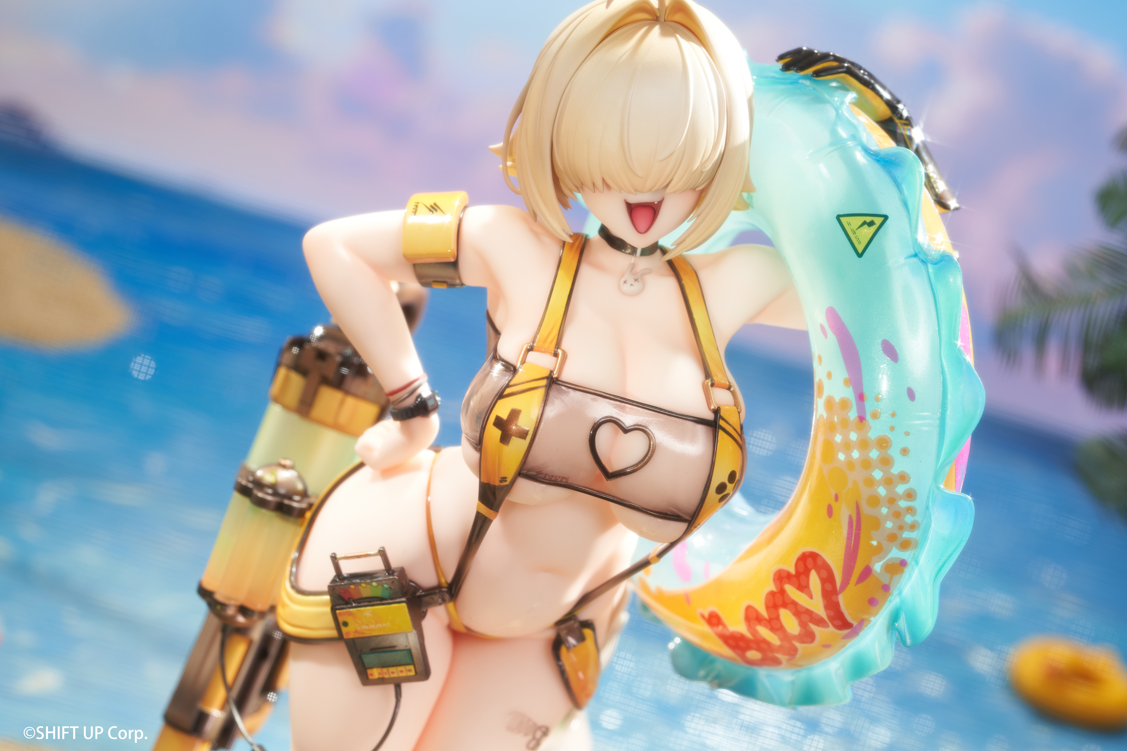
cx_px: 564
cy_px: 376
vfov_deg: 20.9
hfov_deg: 31.0
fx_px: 2035
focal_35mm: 65
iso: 200
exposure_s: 1/6
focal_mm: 65
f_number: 8
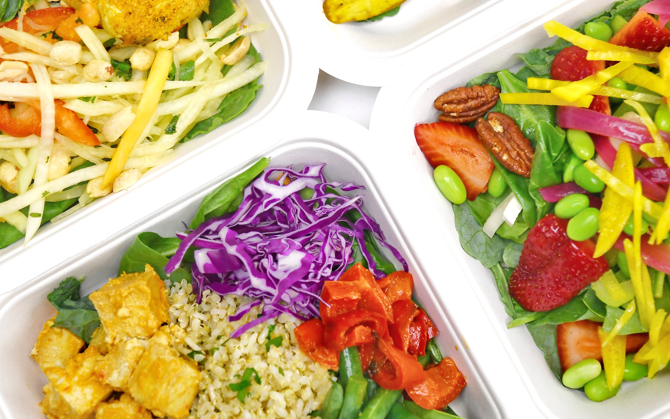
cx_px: 340
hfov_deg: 20.0
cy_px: 111
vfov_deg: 12.6
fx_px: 1899
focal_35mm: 104
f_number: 3.5
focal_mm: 44
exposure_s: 1/250
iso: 450
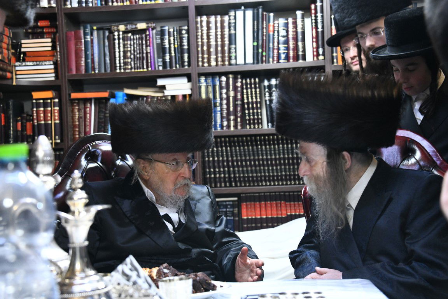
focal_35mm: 58
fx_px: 722
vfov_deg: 23.4
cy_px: 150
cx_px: 224
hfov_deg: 34.5
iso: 3200
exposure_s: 1/50
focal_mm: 58
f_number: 5
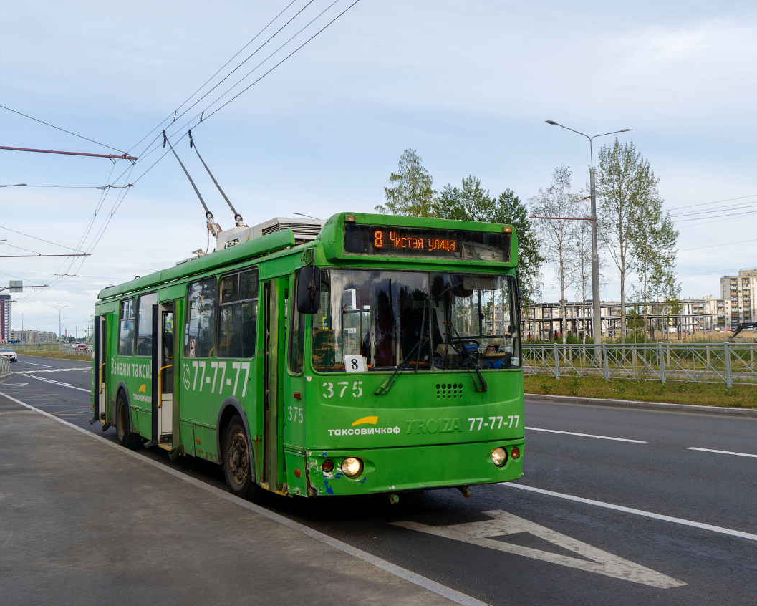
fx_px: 852
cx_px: 352
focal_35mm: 38
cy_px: 308
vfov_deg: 39.2
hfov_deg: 47.9
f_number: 9
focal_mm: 22
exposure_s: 1/250
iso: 125
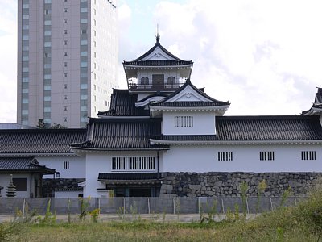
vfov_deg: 17.6
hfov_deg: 23.3
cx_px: 161
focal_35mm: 84
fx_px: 781
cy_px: 121
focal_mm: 17.7
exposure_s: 1/160
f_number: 5.6
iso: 80
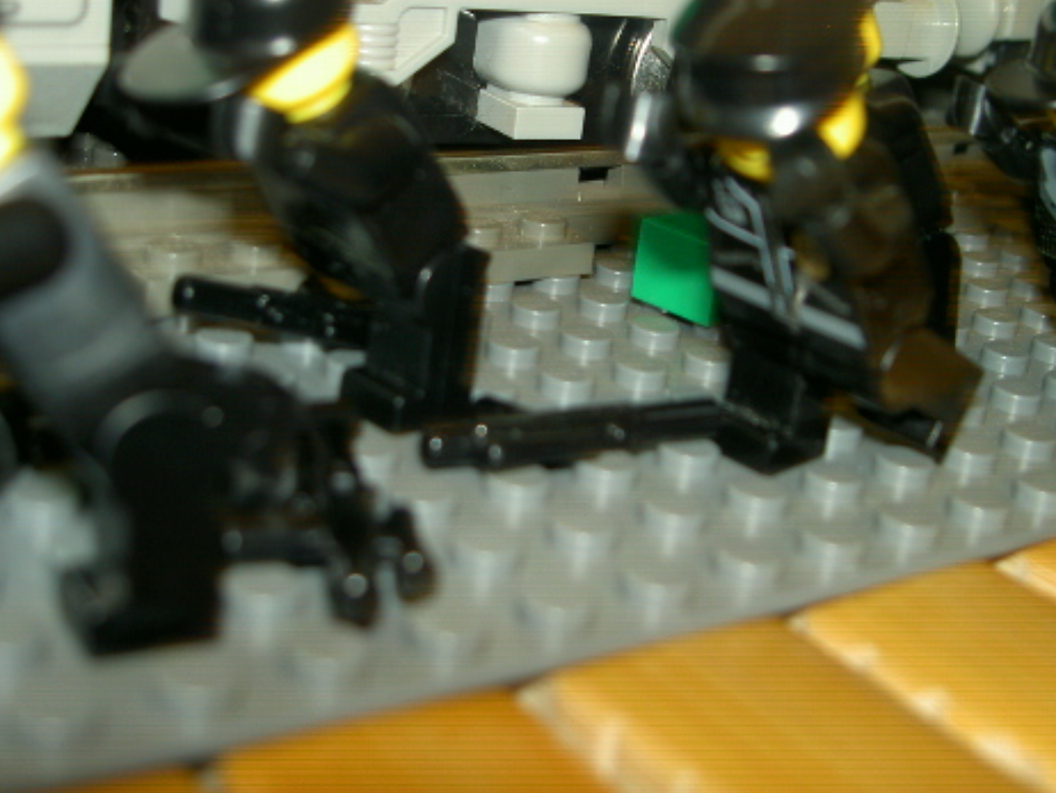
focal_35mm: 54
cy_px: 318
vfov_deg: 27.0
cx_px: 542
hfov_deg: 35.5
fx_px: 1648
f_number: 2.8
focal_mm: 8
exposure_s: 1/60
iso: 50
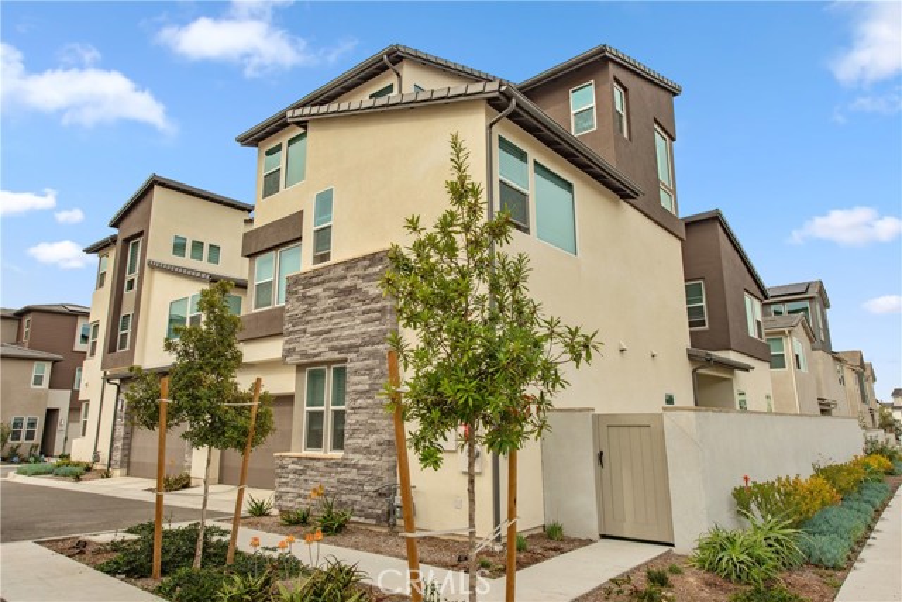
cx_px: 451
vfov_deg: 57.3
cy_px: 301
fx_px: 551
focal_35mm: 22
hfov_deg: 78.6
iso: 200
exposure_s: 1/400
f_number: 10
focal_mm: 22
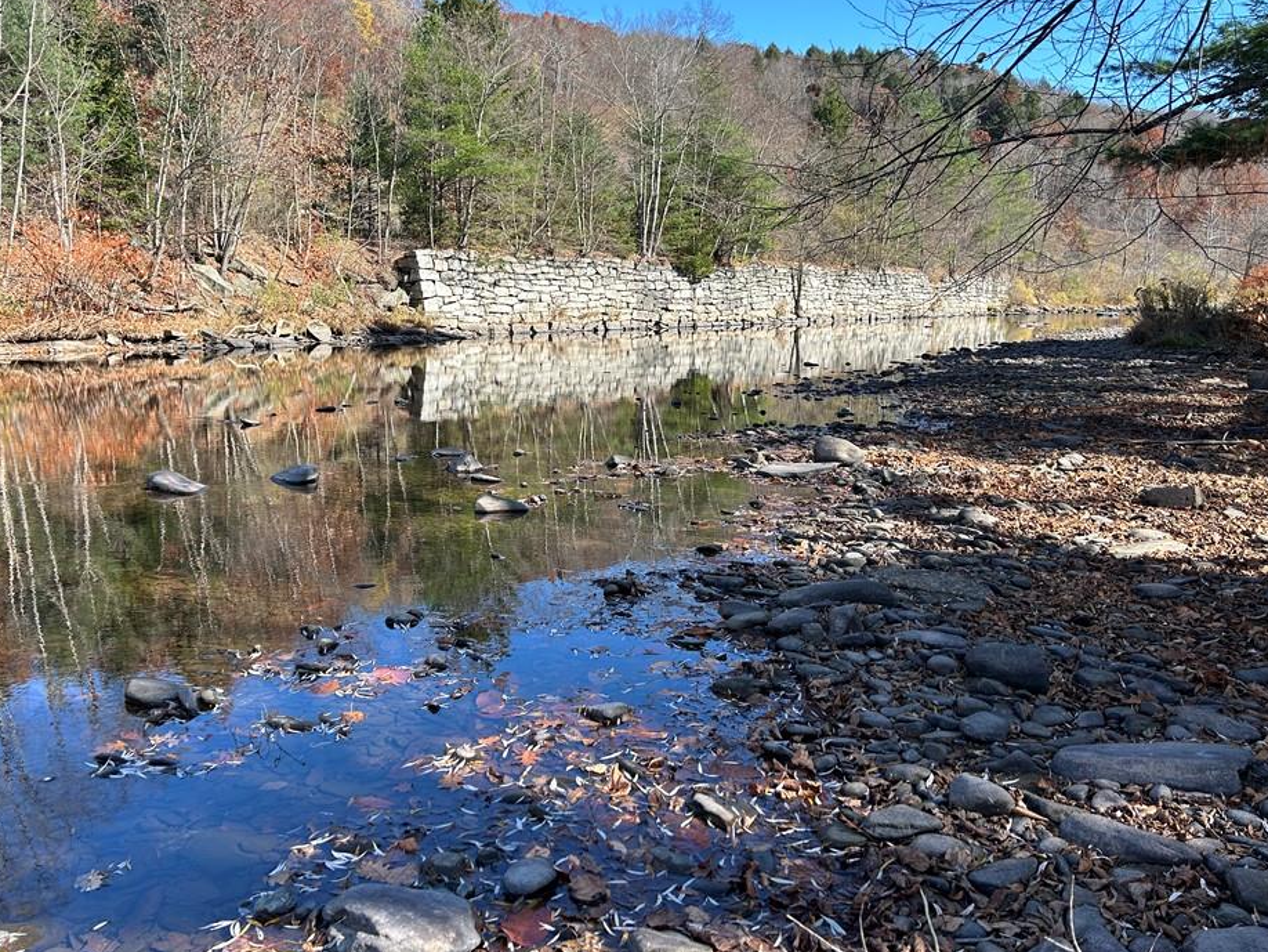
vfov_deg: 48.2
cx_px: 611
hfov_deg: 61.6
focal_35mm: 29
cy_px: 428
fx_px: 1063
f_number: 1.5
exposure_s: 1/1252
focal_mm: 5.7
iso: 50
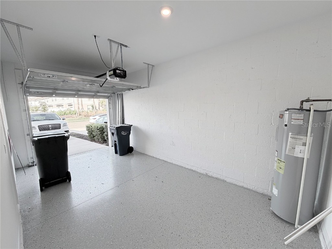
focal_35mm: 14
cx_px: 166
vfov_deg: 85.7
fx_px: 134
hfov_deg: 102.1
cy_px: 124
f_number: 2.2
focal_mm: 2.22
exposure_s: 1/120
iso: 64
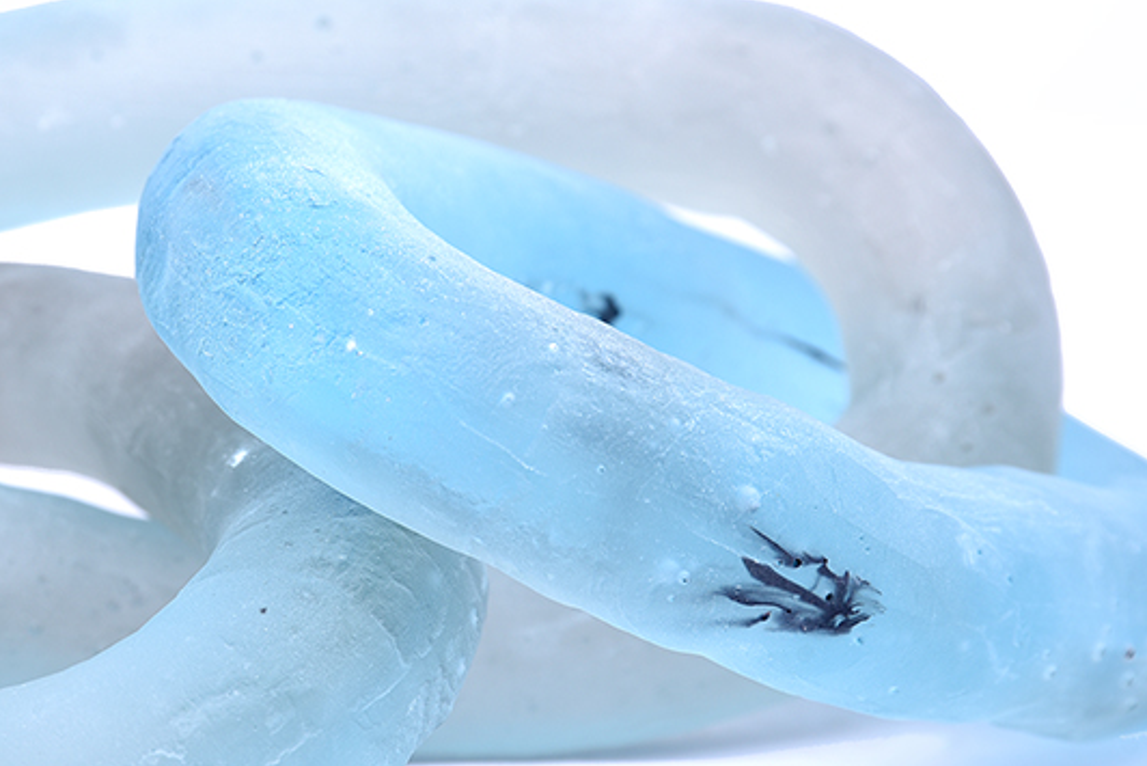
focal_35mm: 141
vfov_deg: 9.7
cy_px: 414
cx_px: 317
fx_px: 4493
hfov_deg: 14.5
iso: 100
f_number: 9
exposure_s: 1/160
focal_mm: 75
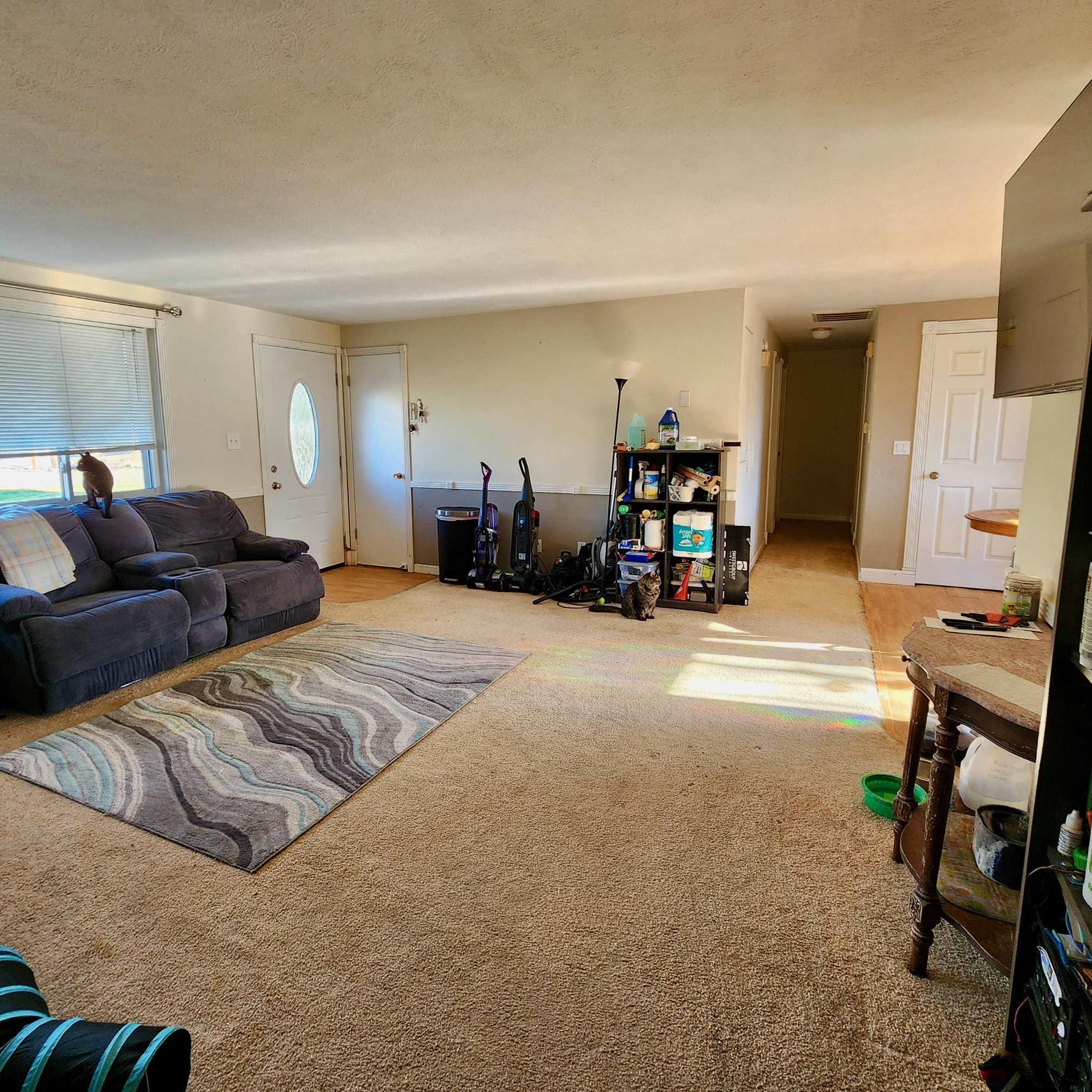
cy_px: 528
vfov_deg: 87.4
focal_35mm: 16
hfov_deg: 87.3
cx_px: 507
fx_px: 571
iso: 160
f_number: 2.2
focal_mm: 2.2
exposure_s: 1/60
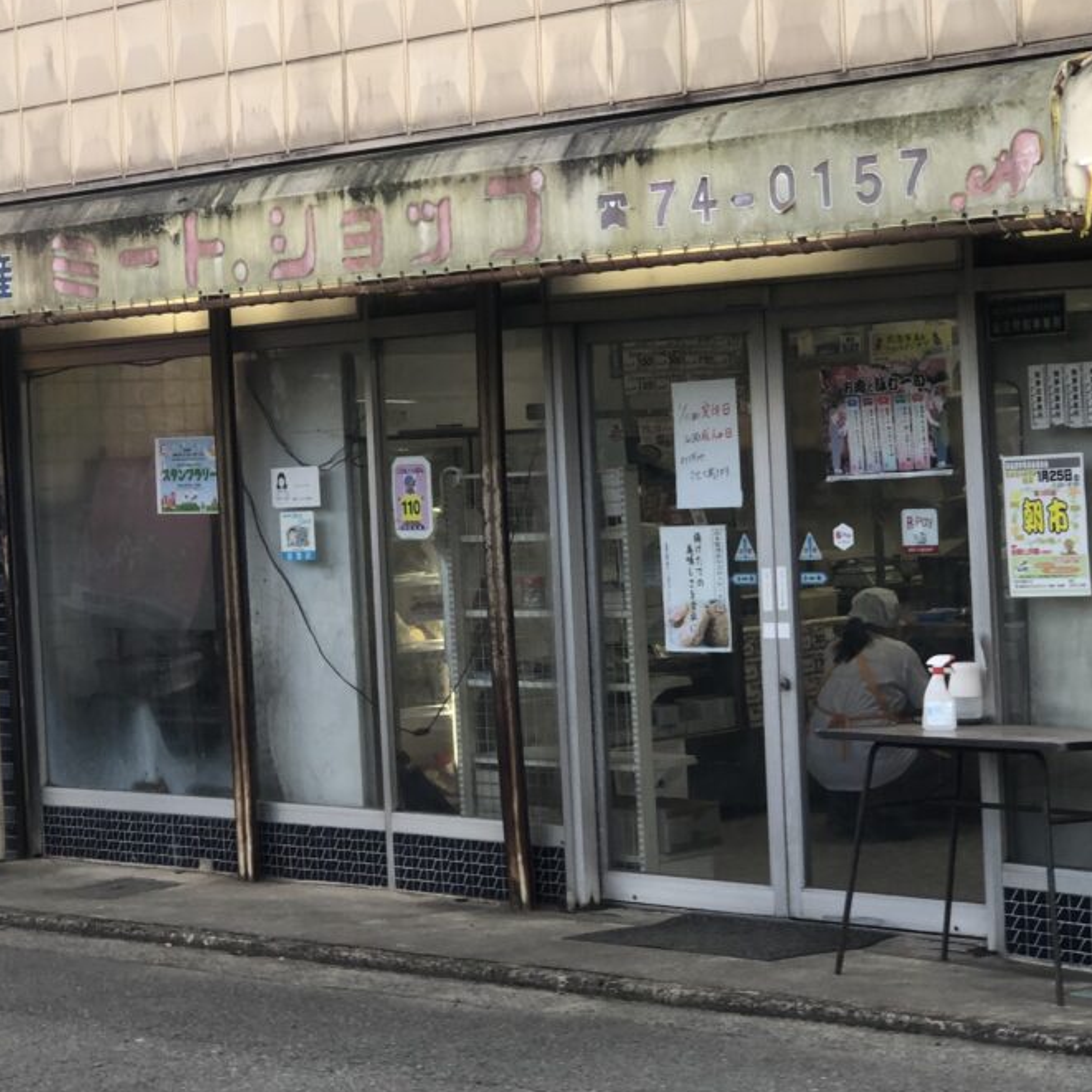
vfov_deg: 19.5
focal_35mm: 89
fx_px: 3176
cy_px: 456
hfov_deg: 19.5
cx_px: 595
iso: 16
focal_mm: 6
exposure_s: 1/60
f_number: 2.4
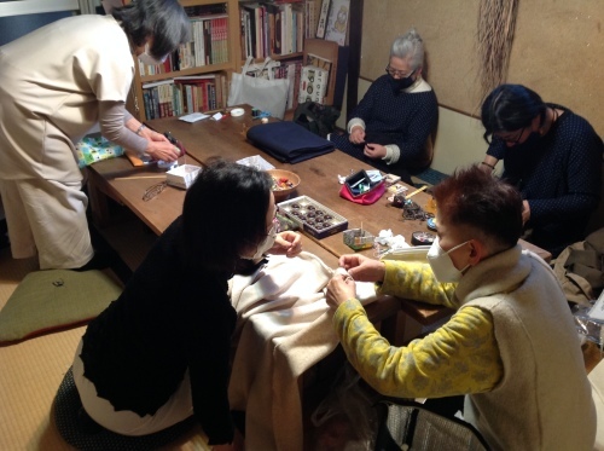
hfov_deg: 52.7
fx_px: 610
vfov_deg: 40.6
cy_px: 226
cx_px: 302
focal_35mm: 35
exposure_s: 1/15
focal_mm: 4.28
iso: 160
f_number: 2.4
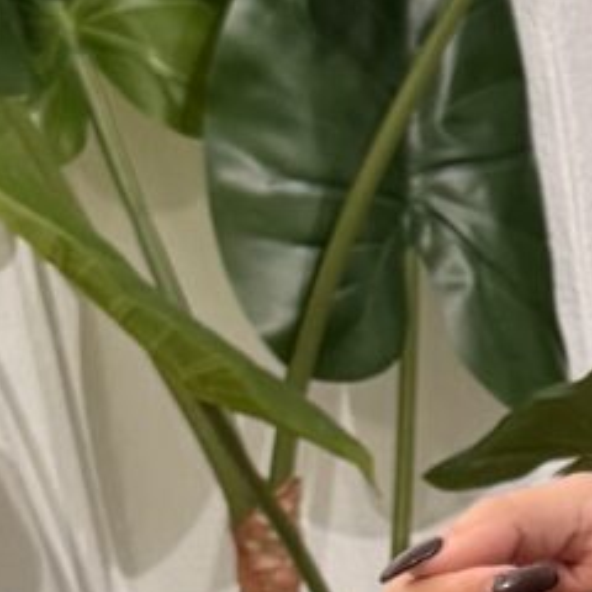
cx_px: 1638
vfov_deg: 7.7
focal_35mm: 226
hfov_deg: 7.1
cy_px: 666
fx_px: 4373
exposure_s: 1/100
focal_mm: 6.76
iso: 64
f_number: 1.78
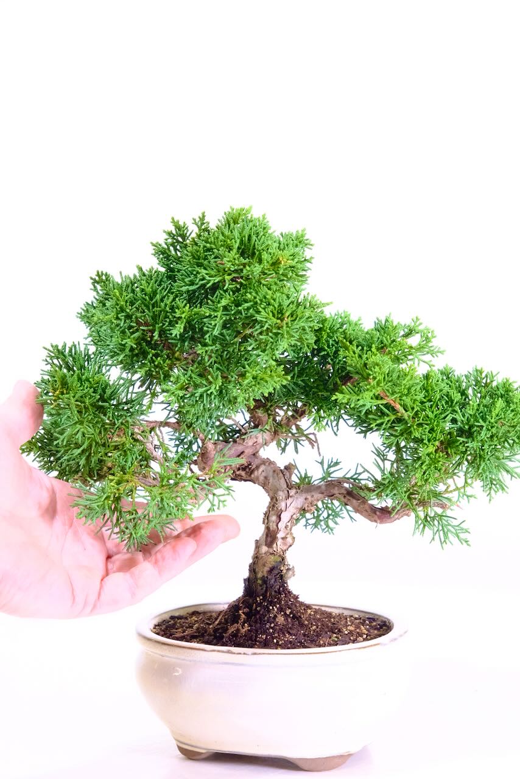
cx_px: 260
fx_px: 2598
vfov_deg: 17.1
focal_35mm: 120
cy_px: 390
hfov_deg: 11.4
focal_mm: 80
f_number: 8
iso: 2500
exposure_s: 1/30
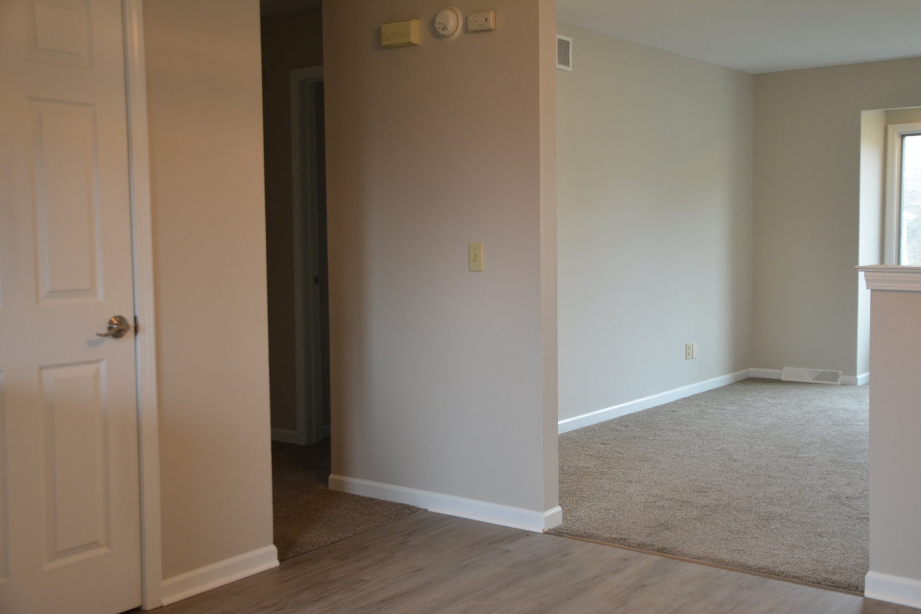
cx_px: 466
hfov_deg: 48.5
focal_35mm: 40
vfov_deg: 33.4
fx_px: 1023
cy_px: 308
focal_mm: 26
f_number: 4
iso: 500
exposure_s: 1/60
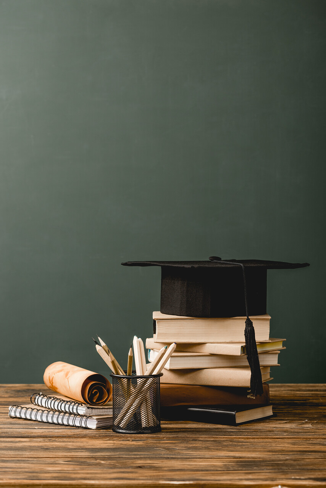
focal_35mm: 120
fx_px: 1629
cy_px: 244
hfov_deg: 11.4
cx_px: 163
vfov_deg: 17.1
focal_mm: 120
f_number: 7.1
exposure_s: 1/200
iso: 100
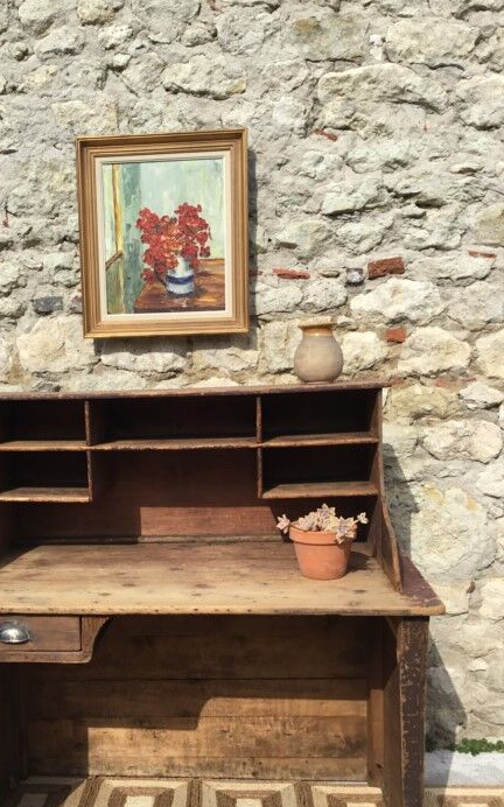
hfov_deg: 33.2
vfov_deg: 51.4
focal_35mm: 38
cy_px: 461
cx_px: 155
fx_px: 836
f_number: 2.4
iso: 25
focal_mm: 3.3
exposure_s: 1/1006
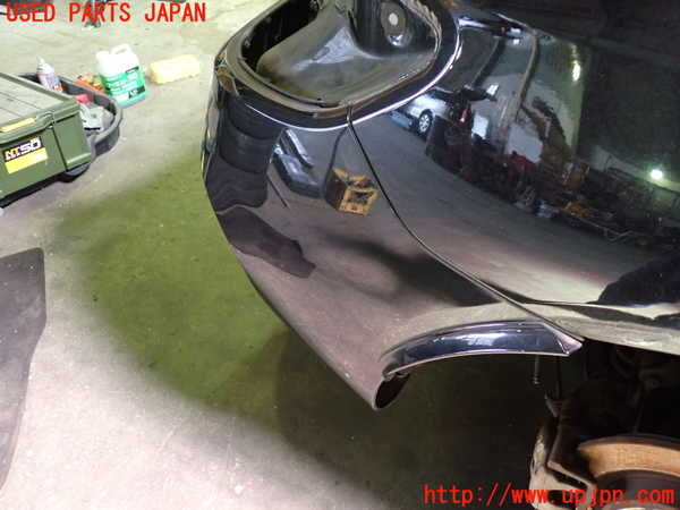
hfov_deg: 60.0
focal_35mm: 30
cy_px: 255
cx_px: 340
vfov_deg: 46.8
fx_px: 589
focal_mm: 5.4
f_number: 2.3
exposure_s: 1/30
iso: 640
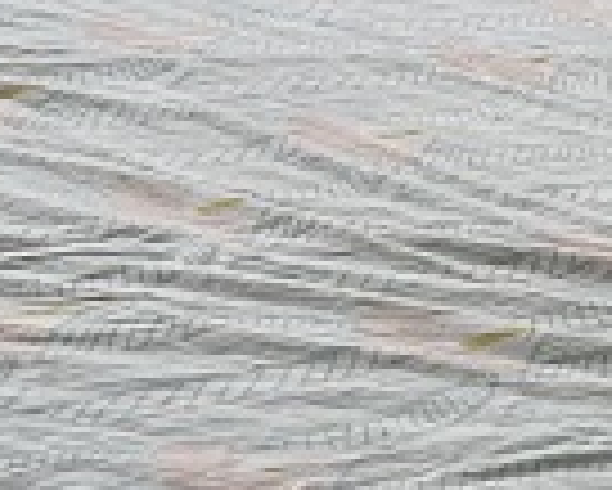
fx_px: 3462
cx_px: 122
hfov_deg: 10.1
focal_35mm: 191
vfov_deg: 7.7
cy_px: -539
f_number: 1.6
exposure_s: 1/550
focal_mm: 5.1
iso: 50
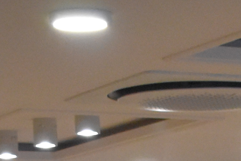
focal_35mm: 251
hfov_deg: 8.0
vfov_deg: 5.2
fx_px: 1678
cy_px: 505
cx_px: 396
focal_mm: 23
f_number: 3.8
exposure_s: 1/125
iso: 3200
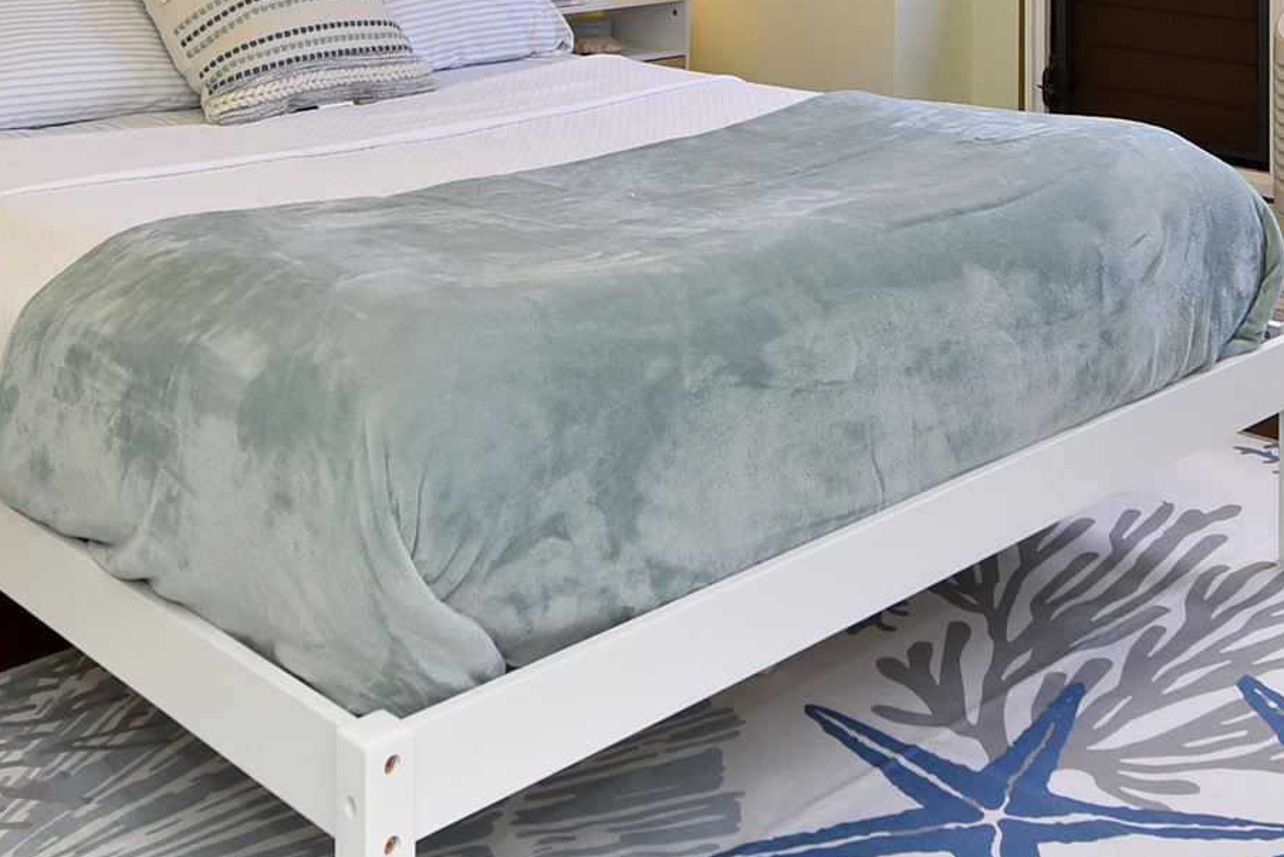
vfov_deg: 23.9
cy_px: -200
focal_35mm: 51
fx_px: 1819
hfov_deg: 38.8
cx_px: 734
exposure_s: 1/60
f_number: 16
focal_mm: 15
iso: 720
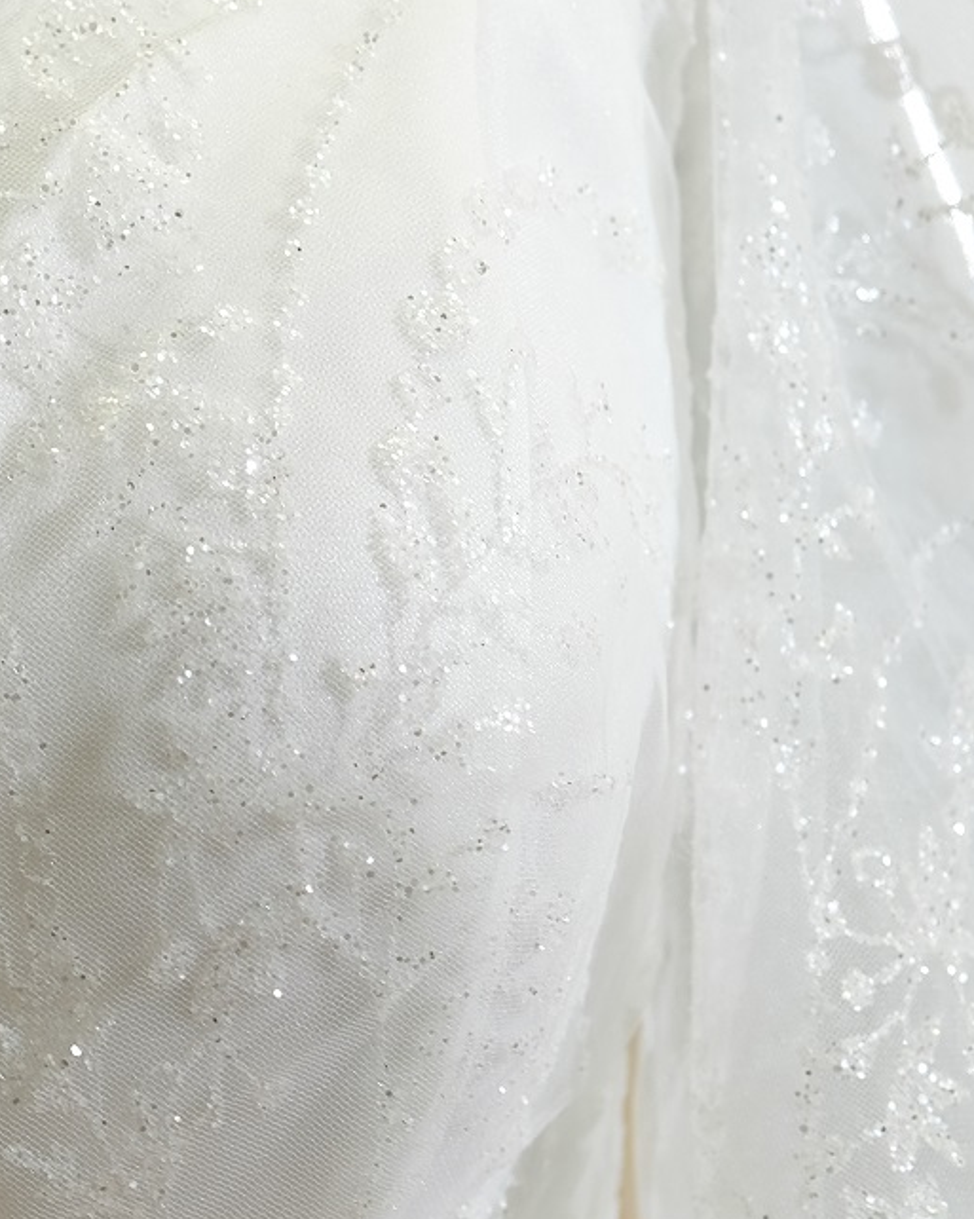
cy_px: 661
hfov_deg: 10.8
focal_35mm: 138
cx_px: -435
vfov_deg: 14.0
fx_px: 4976
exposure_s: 1/125
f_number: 3.6
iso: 200
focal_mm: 39
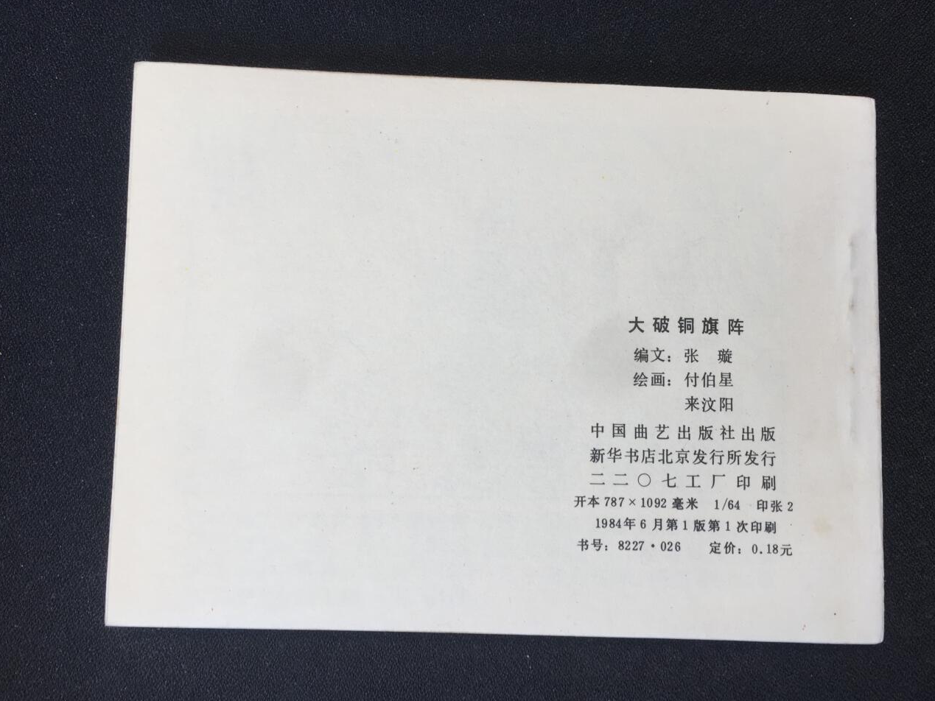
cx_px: 513
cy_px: 348
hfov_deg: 56.7
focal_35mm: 32
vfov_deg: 44.2
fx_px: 864
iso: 32
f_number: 2.2
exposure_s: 1/50
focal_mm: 4.15
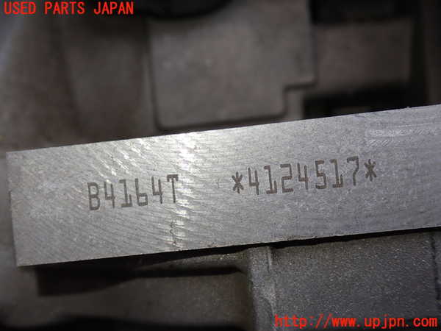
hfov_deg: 49.0
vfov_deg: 37.7
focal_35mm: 38
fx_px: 484
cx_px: 220
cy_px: 166
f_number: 2.7
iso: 100
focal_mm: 6.83
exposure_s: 1/125
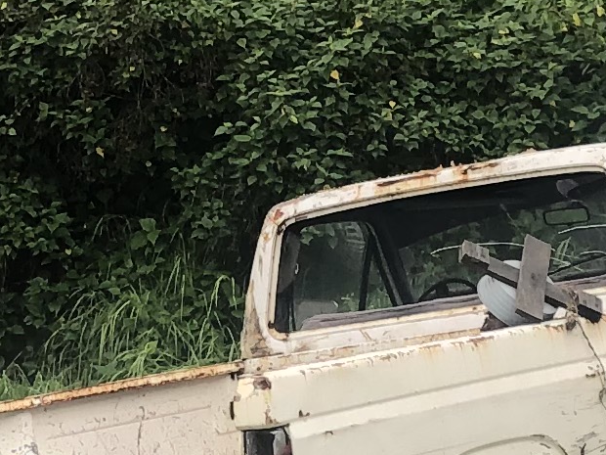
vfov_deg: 8.2
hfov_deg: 10.9
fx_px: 3186
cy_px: 316
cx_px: 312
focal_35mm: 182
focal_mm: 4
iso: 20
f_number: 1.8
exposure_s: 1/120
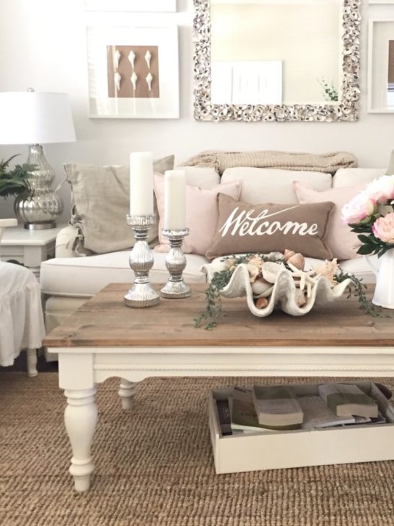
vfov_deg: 45.5
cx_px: 277
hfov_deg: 34.6
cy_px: 205
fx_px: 622
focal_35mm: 41
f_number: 2.2
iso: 250
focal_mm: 4.15
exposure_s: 1/24
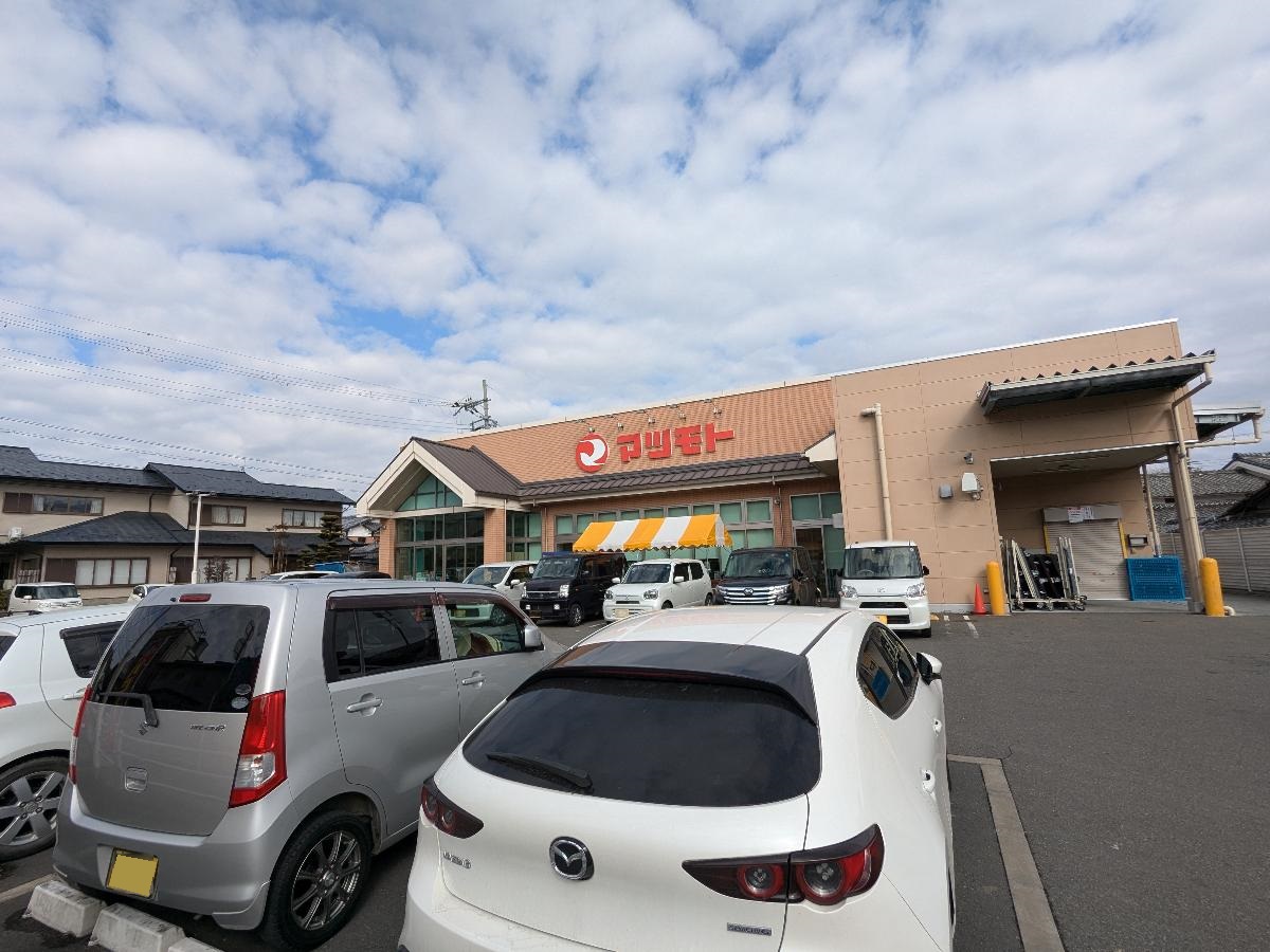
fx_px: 587
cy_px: 476
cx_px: 635
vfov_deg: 78.1
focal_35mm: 16
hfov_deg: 94.5
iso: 61
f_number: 2.2
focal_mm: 2.35
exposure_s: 1/1575
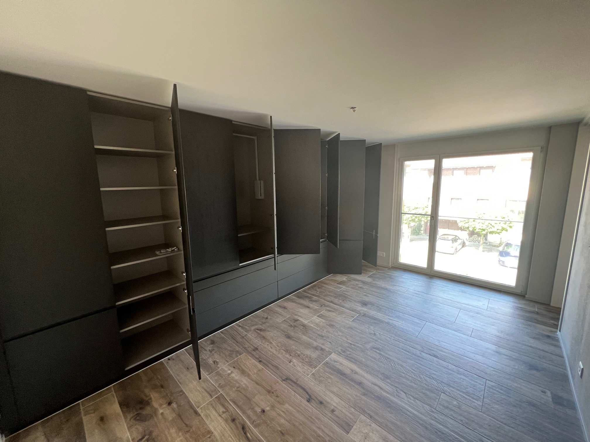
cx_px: 295
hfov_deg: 106.2
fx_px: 222
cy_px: 221
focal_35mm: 13
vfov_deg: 89.9
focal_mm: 1.57
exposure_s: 1/60
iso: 320
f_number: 1.8
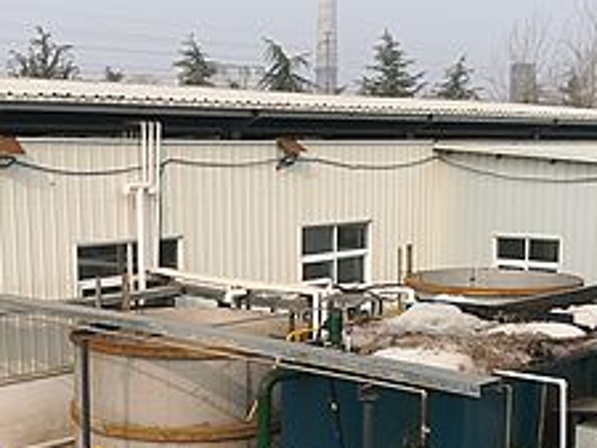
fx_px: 1035
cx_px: 260
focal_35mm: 60
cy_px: 304
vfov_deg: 24.3
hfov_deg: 32.1
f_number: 2.2
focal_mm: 4.5
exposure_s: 1/586
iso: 50
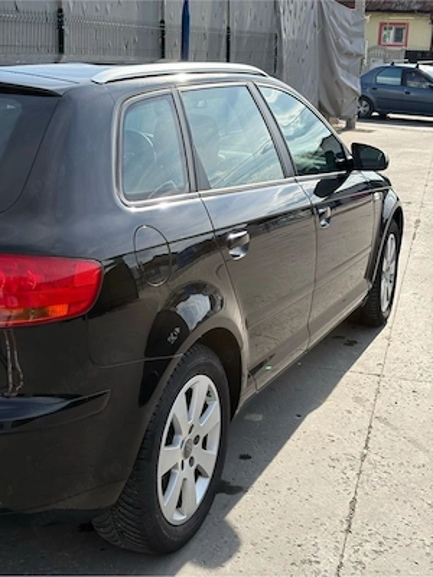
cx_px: 216
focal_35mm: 52
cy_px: 288
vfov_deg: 36.8
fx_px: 867
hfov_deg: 28.0
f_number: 1.6
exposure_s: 1/2212
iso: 32
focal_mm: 5.96
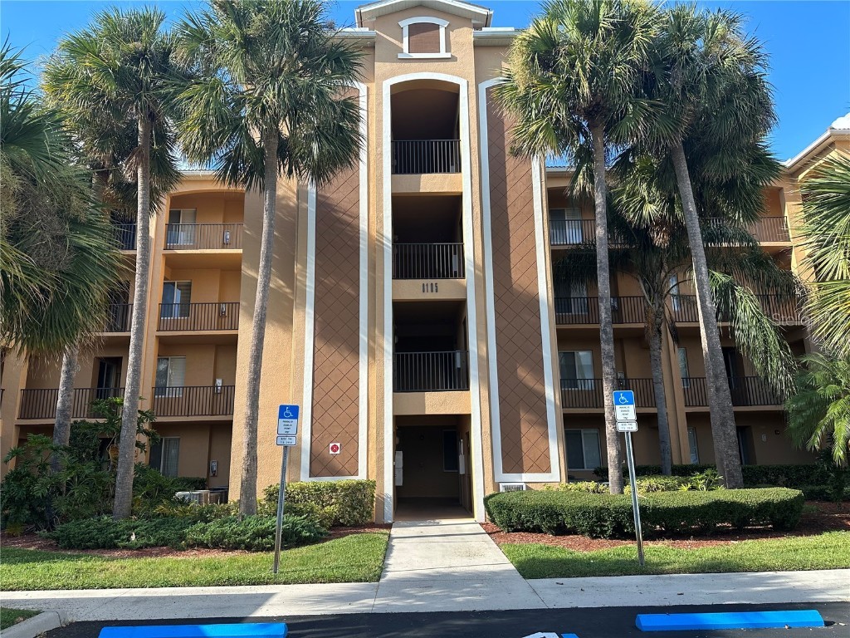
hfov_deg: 71.6
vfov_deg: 56.8
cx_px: 425
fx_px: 589
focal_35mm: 24
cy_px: 319
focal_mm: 6.86
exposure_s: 1/1412
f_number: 1.78
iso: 80
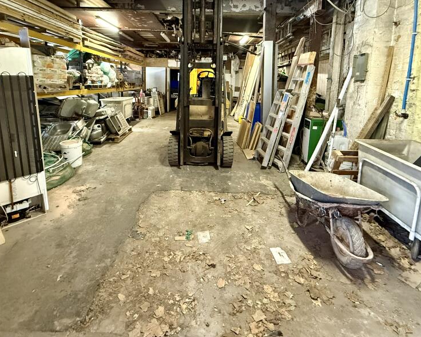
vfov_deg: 69.2
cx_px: 206
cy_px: 118
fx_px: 237
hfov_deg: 83.3
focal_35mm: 19
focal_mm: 2.22
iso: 1000
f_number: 2.2
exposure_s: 1/50
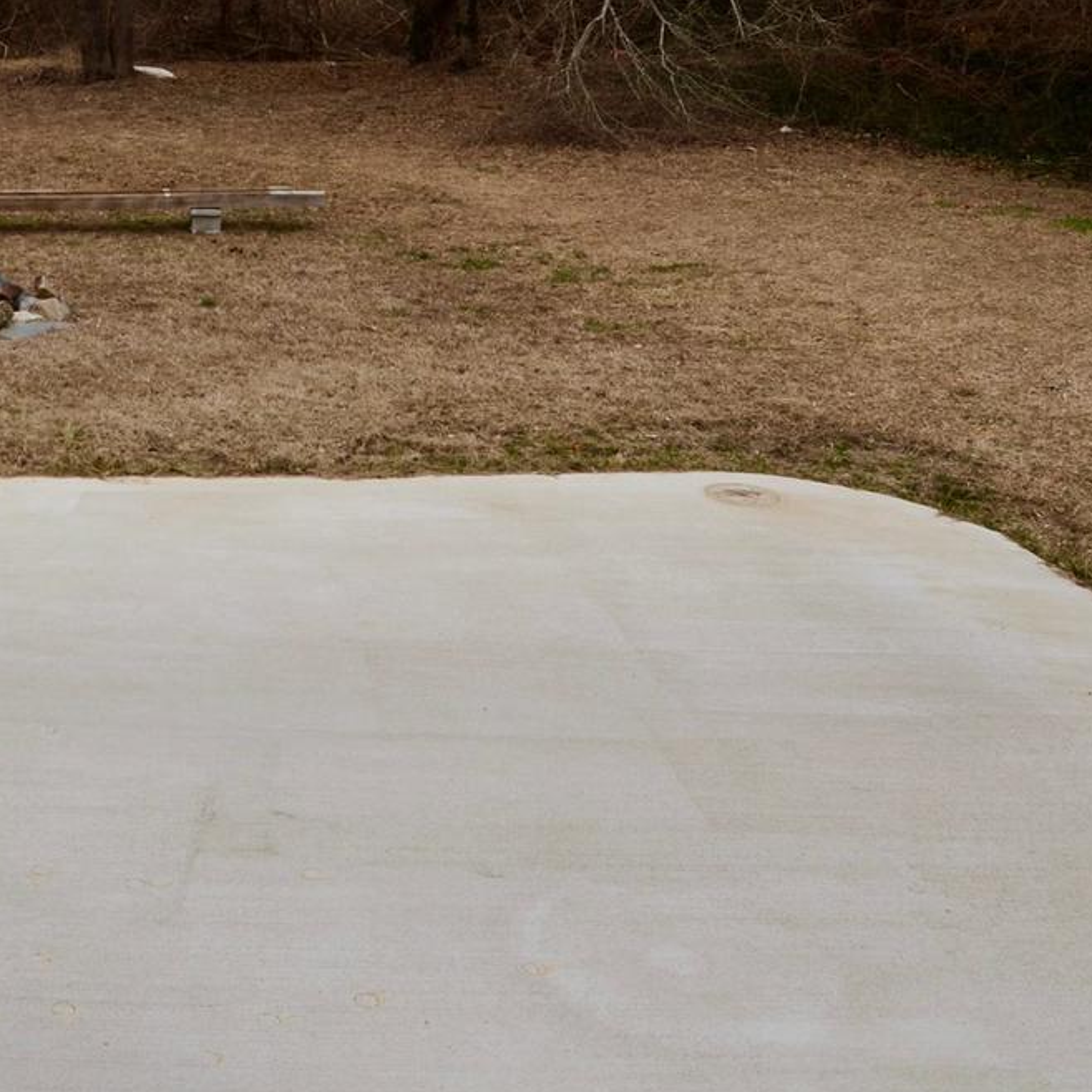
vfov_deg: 18.0
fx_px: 3391
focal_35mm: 95
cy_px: 85
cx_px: -66
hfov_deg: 17.7
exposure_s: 1/250
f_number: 8
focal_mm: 24
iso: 100
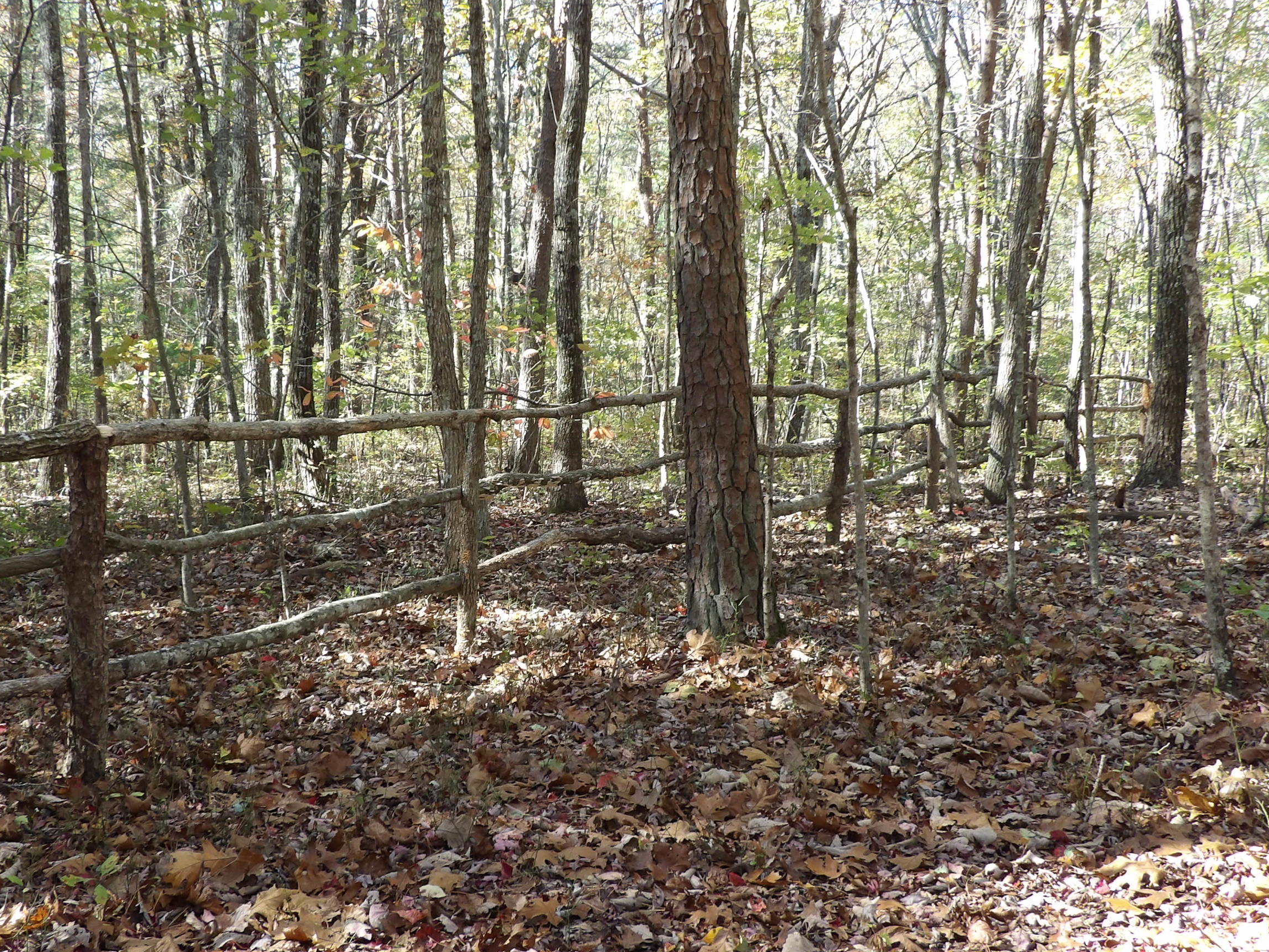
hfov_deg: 43.7
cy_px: 502
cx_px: 550
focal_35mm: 43
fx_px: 1577
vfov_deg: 33.6
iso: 129
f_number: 3.6
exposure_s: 1/60
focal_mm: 5.9
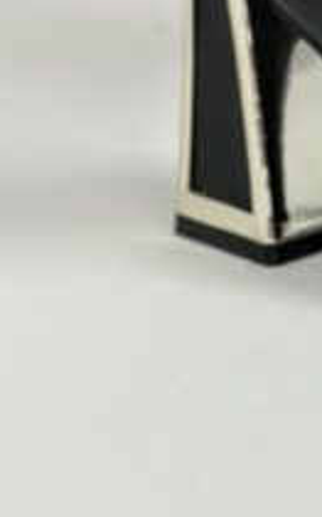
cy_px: -295
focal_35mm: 194
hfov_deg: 6.5
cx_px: 651
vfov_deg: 10.4
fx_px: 2728
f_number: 1.78
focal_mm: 6.86
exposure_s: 1/100
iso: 160
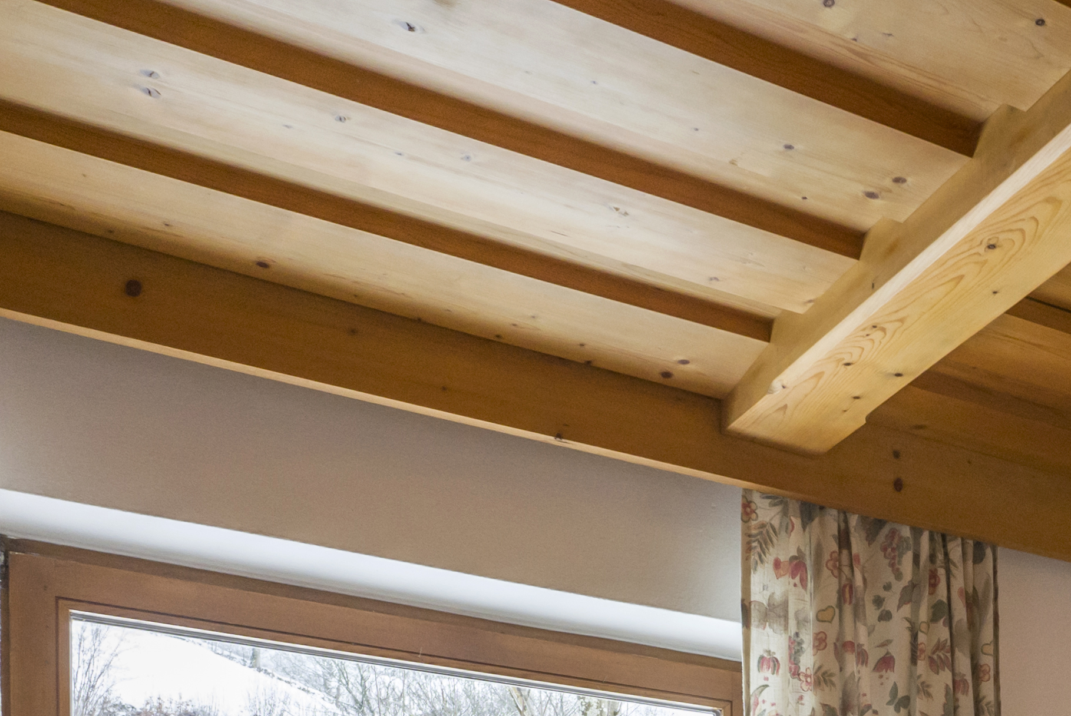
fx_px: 1757
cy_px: 1148
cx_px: 1312
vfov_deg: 19.4
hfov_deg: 28.9
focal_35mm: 59
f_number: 4.8
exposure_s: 1/50
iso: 400
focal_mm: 18
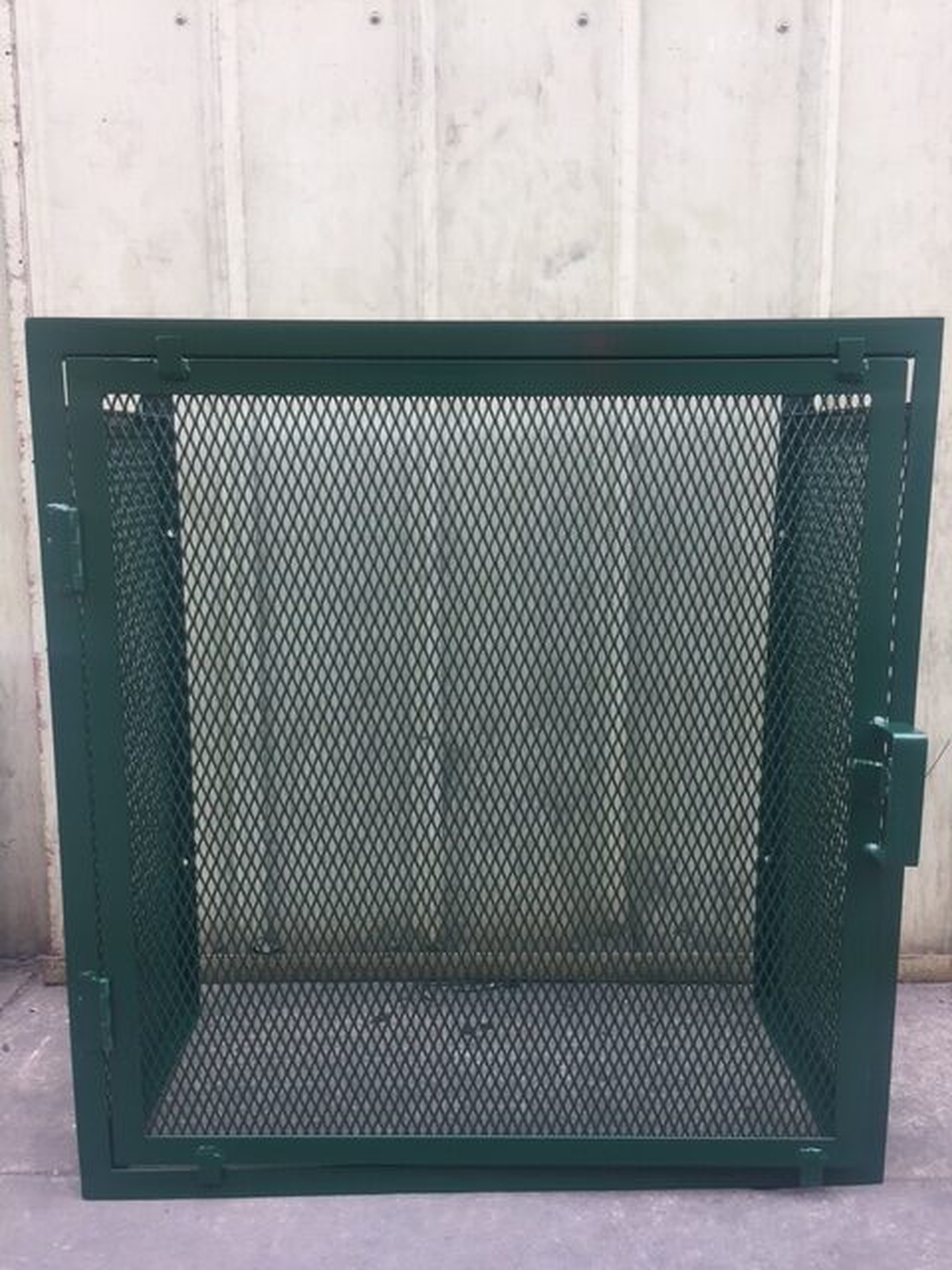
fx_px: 1063
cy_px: 635
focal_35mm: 29
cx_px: 476
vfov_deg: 61.7
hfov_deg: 48.2
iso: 32
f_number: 2.2
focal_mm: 4.15
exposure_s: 1/120
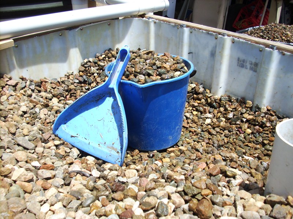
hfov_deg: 50.1
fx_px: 313
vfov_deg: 38.7
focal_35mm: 37
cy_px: 110
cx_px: 146
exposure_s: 1/155
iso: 64
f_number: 5.6
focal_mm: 6.2
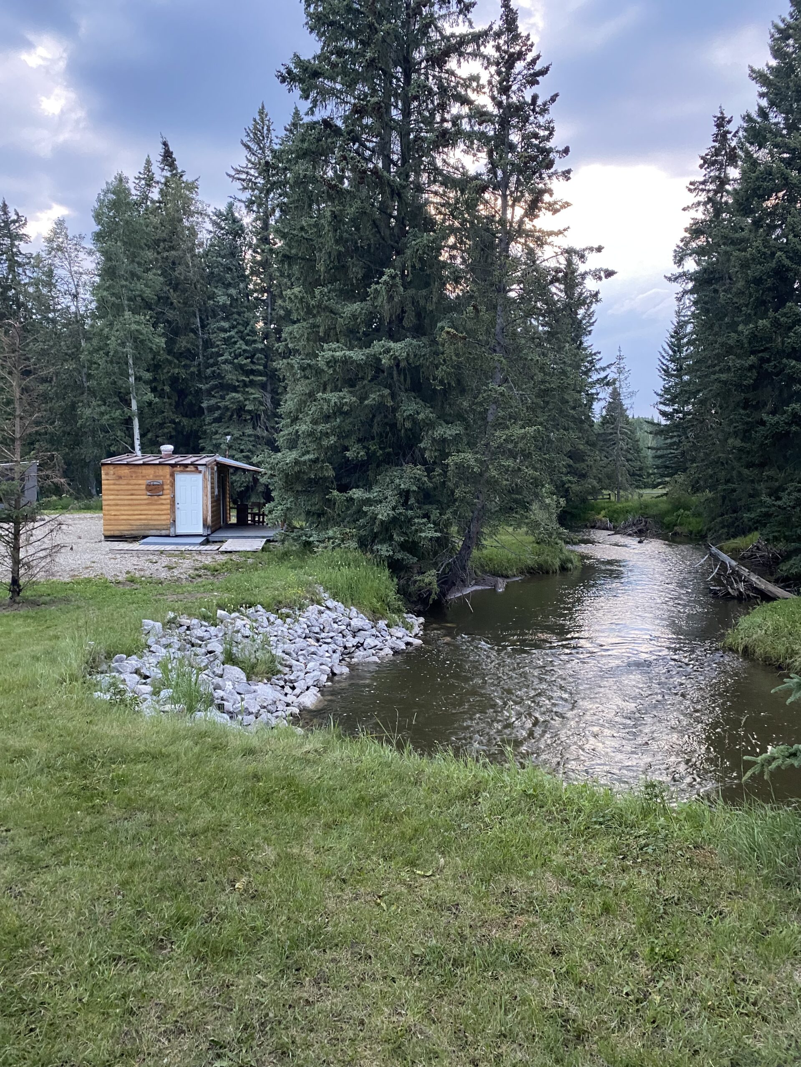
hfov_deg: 53.1
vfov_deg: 67.3
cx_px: 400
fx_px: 802
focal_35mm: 26
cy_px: 534
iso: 250
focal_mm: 4.25
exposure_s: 1/60
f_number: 1.8
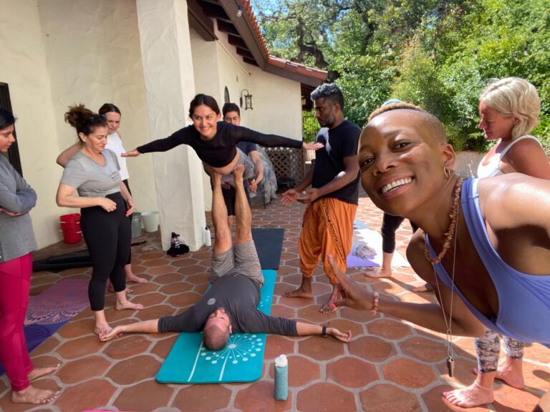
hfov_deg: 73.9
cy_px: 206
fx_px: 365
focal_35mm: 23
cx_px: 275
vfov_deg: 58.9
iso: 25
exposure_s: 1/122
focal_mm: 2.71
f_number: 2.2
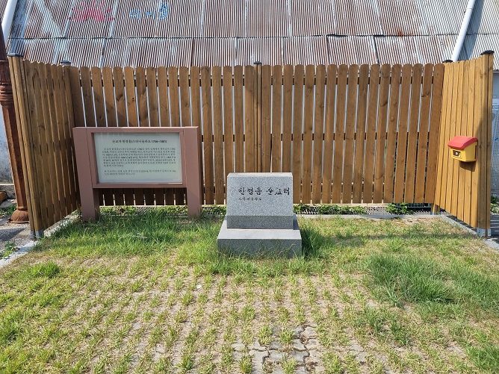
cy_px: 187
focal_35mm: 26
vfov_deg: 53.1
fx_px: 375
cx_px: 250
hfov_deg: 67.3
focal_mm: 5.4
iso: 50
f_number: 1.8
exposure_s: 1/1960
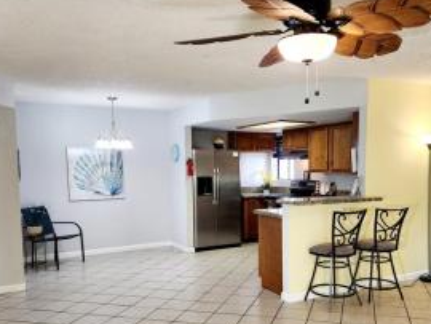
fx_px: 424
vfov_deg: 41.5
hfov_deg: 53.7
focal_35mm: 34
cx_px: 250
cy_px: 203
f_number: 1.8
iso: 160
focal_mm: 6.4
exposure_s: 1/120
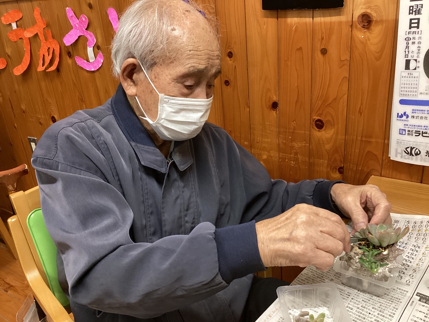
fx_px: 384
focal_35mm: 31
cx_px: 214
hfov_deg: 58.4
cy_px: 161
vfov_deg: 45.4
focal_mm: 3.3
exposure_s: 1/50
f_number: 2.4
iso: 160
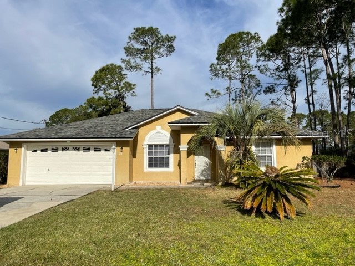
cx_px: 178
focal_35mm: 26
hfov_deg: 67.3
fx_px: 267
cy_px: 133
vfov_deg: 53.1
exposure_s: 1/6135
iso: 32
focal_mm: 4.2
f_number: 1.6
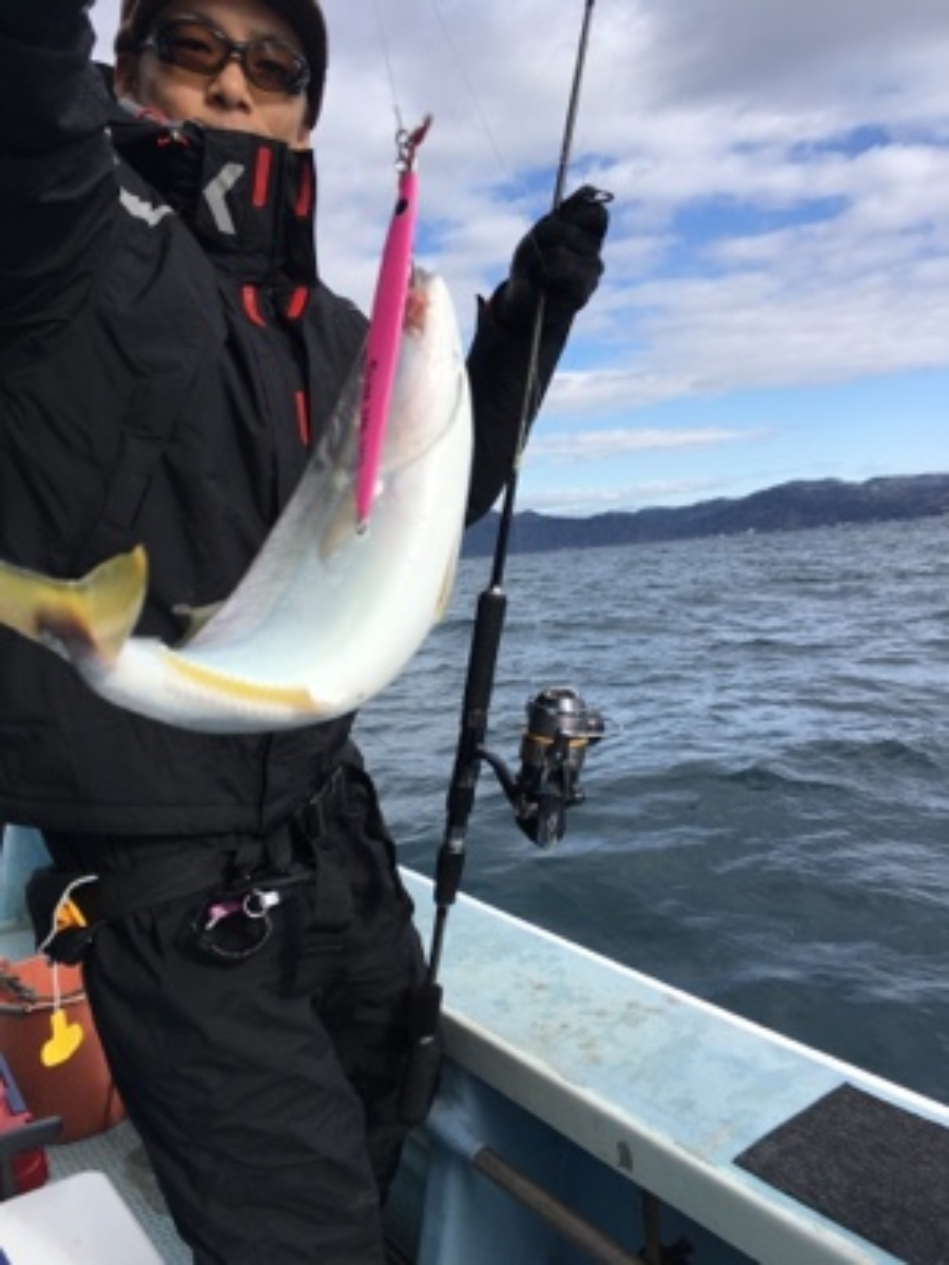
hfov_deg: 48.2
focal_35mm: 29
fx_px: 1060
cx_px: 474
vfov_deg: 61.7
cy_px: 632
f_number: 2.2
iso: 25
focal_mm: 4.15
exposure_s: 1/999
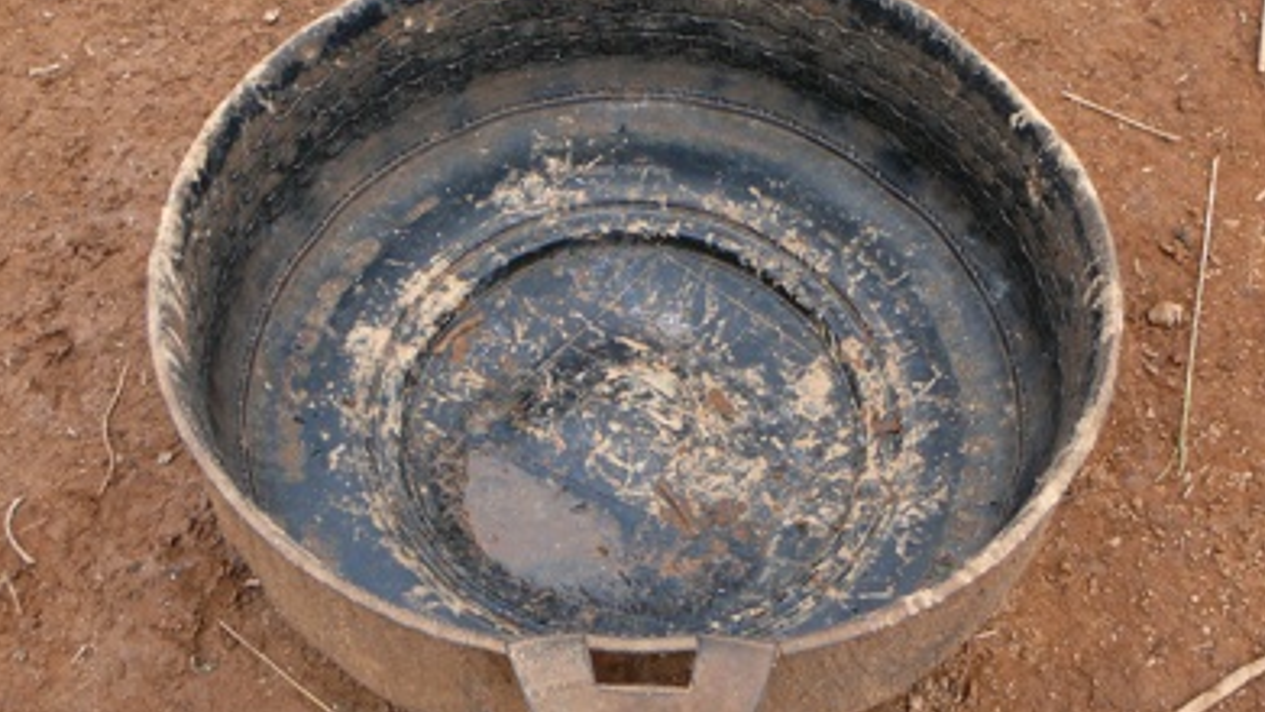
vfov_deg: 20.7
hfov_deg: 36.0
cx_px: 621
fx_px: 1946
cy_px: 304
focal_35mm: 58
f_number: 3.4
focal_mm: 7.8
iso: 80
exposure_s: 1/125
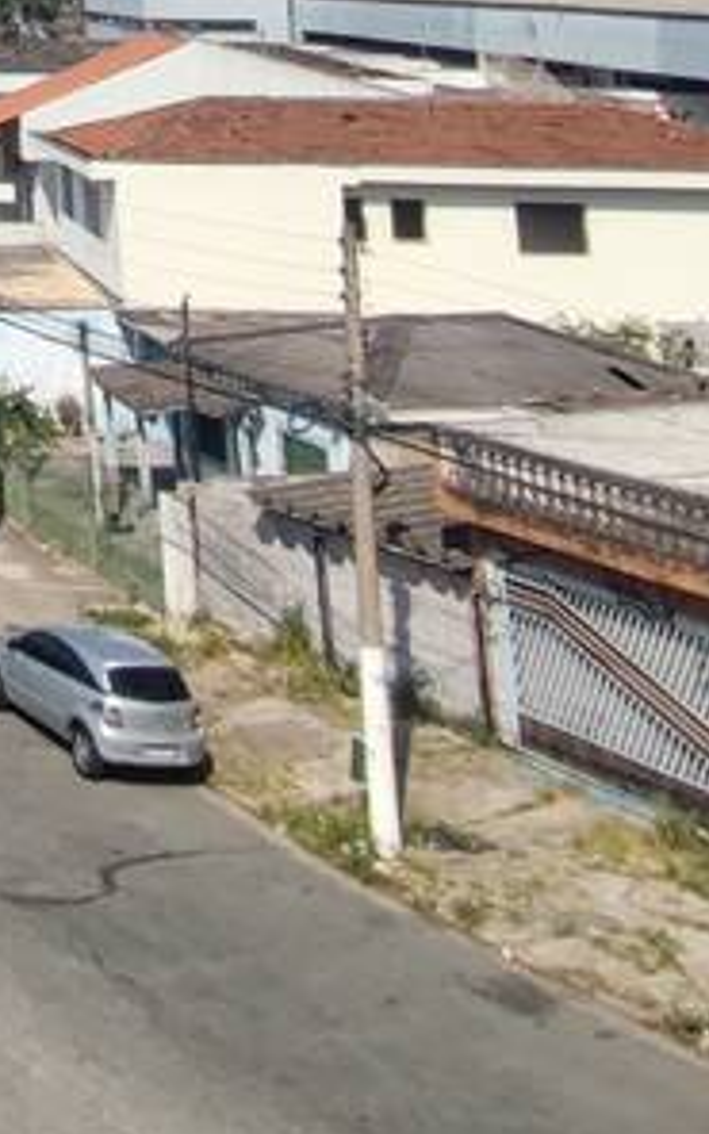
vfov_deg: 28.1
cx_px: -550
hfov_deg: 18.0
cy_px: -391
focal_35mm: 58
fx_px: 1793
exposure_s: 1/2013
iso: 50
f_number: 2.2
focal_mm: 1.65
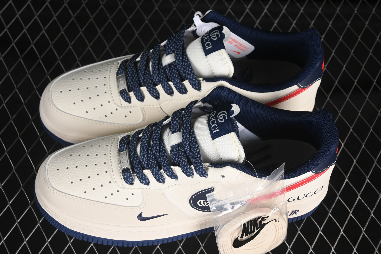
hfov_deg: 27.0
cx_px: 190
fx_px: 794
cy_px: 127
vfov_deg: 18.2
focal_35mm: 75
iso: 160
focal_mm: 50
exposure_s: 1/80
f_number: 7.1
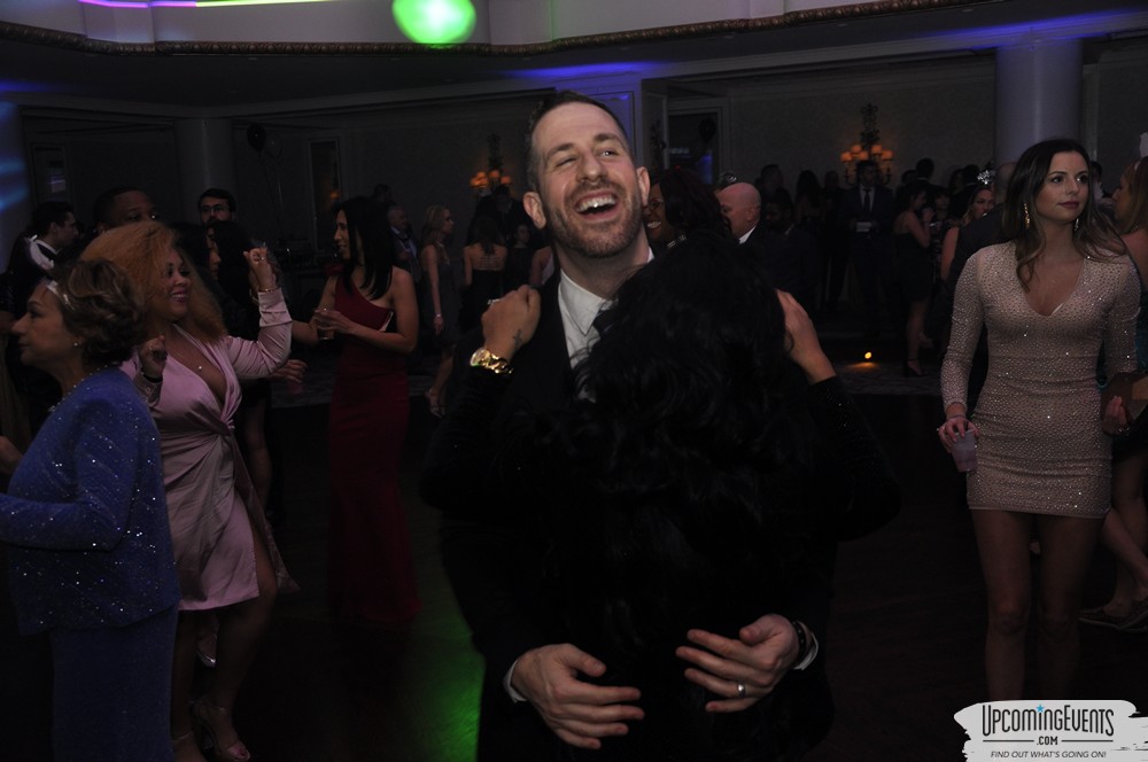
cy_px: 381
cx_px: 574
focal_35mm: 38
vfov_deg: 35.4
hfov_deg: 51.3
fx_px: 1194
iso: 400
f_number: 5
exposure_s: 1/60
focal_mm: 25
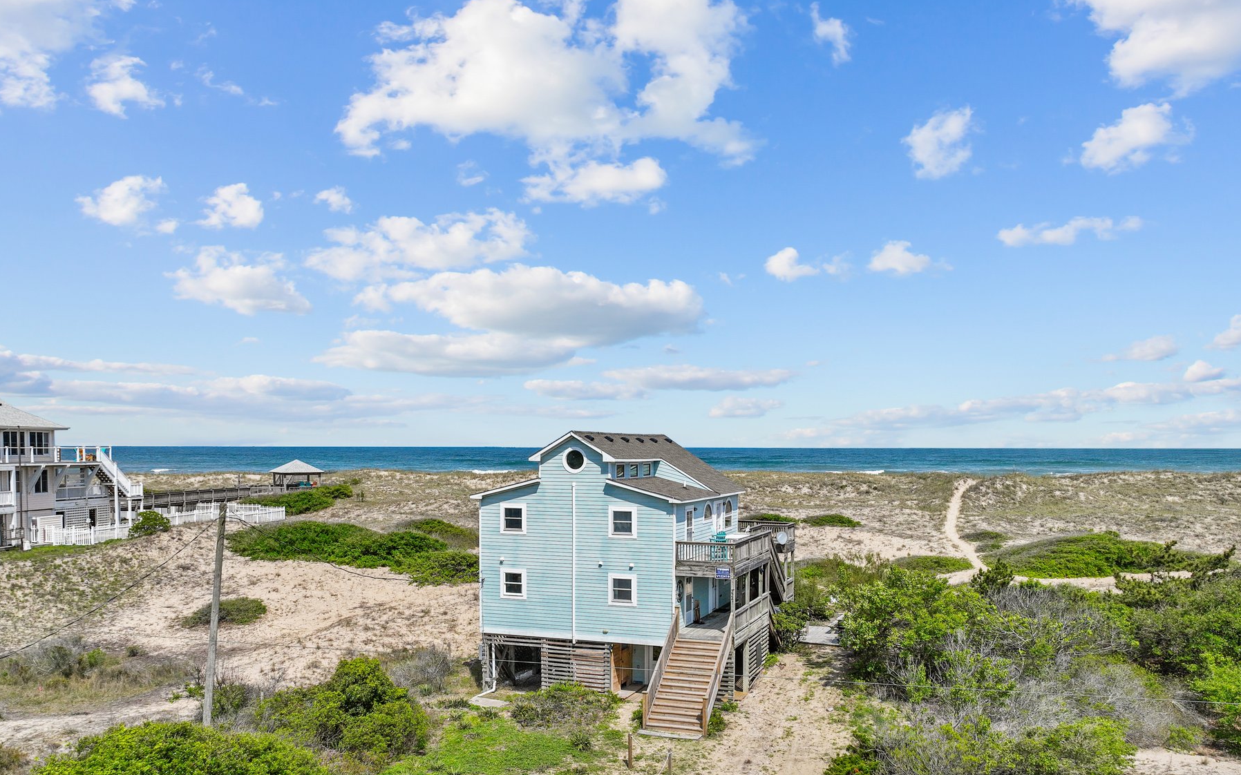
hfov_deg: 64.6
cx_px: 604
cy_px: 502
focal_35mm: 29
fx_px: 981
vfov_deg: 42.7
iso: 100
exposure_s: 1/4000
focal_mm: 12.29
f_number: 2.8
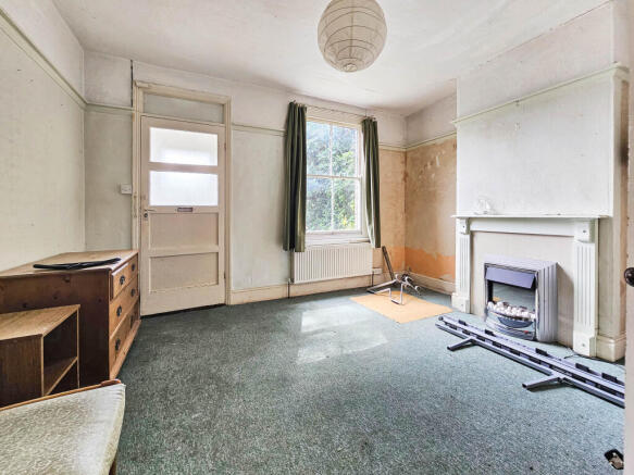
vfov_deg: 89.9
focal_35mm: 13
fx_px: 238
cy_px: 238
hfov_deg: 106.2
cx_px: 317
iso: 80
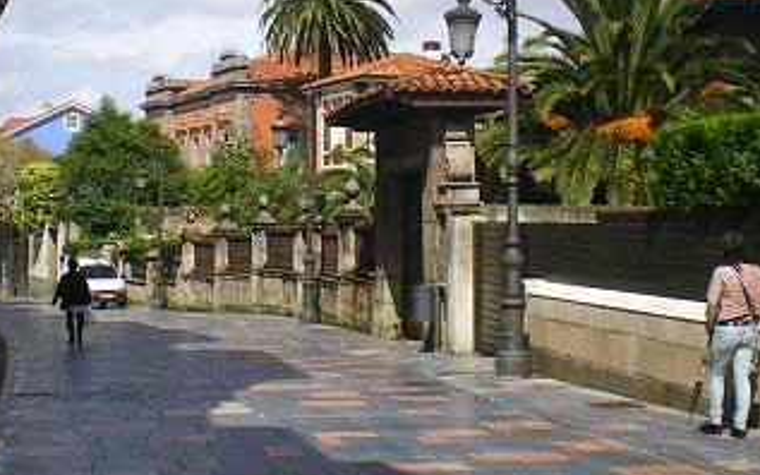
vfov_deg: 19.4
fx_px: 1387
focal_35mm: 67
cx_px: 340
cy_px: 221
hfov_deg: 30.6
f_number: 4.6
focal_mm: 6.3
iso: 64
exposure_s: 1/400
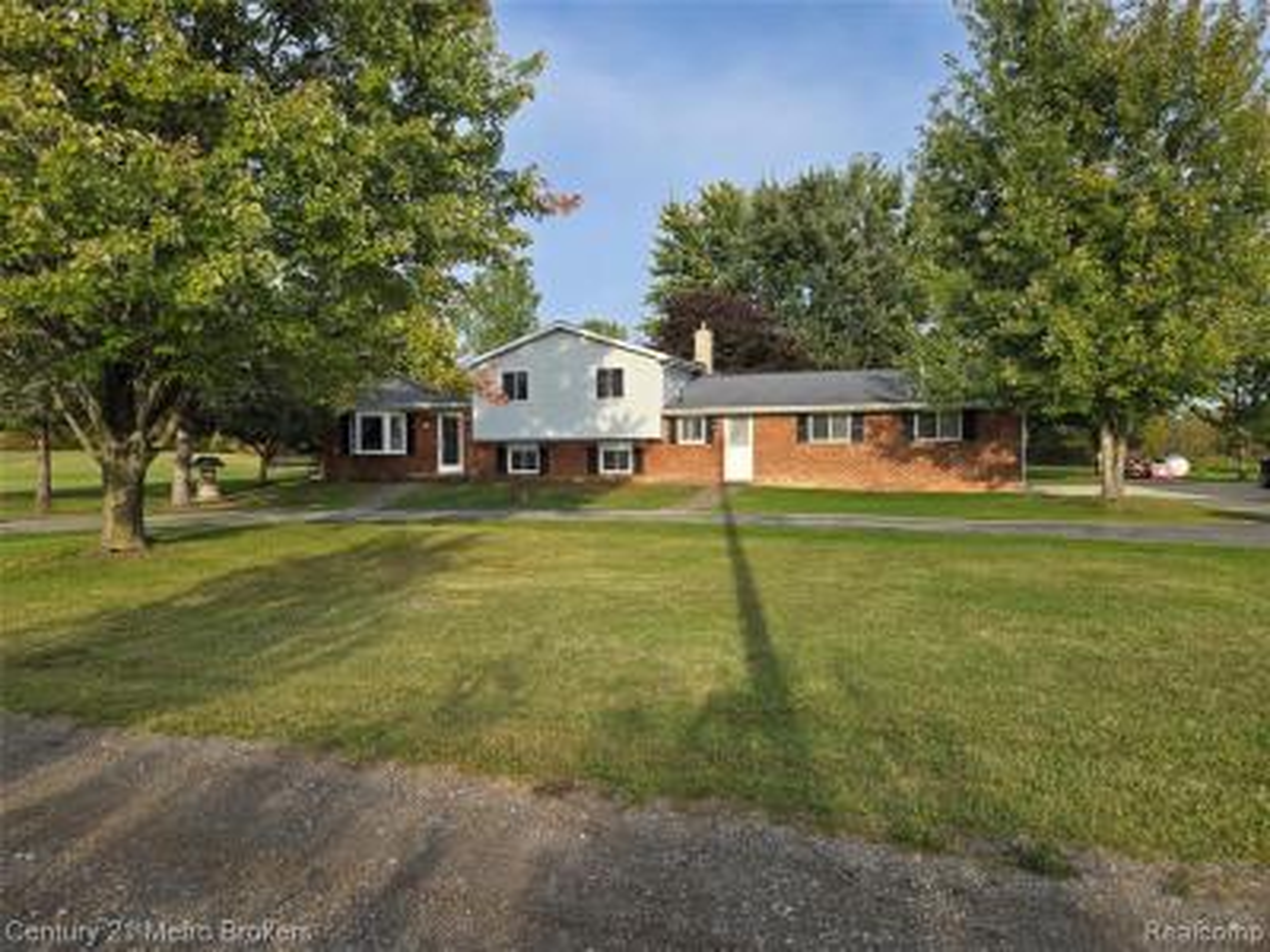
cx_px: 635
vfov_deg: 58.9
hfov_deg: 73.9
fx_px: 844
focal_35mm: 23
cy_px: 476
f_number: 1.8
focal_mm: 5.4
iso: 25
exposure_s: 1/1135
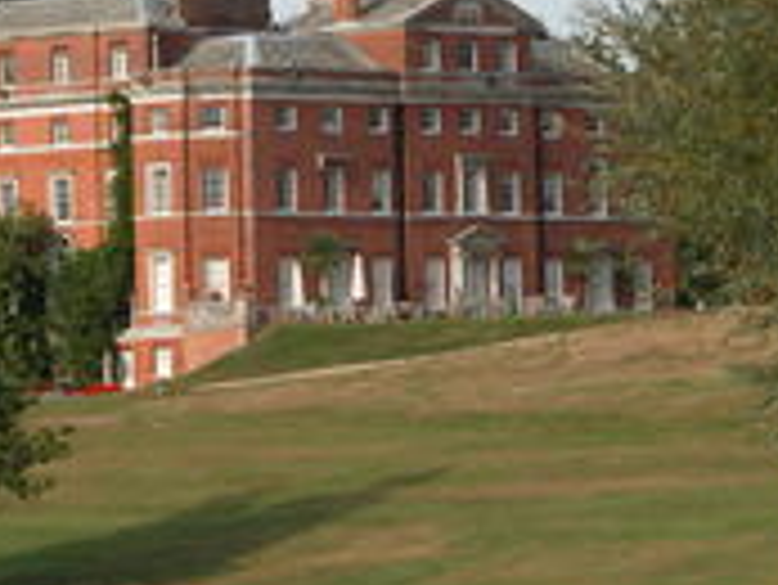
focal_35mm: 434
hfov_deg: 4.6
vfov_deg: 3.4
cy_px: 243
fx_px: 9761
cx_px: 225
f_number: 5.7
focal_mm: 48.5
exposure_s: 1/316
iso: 100
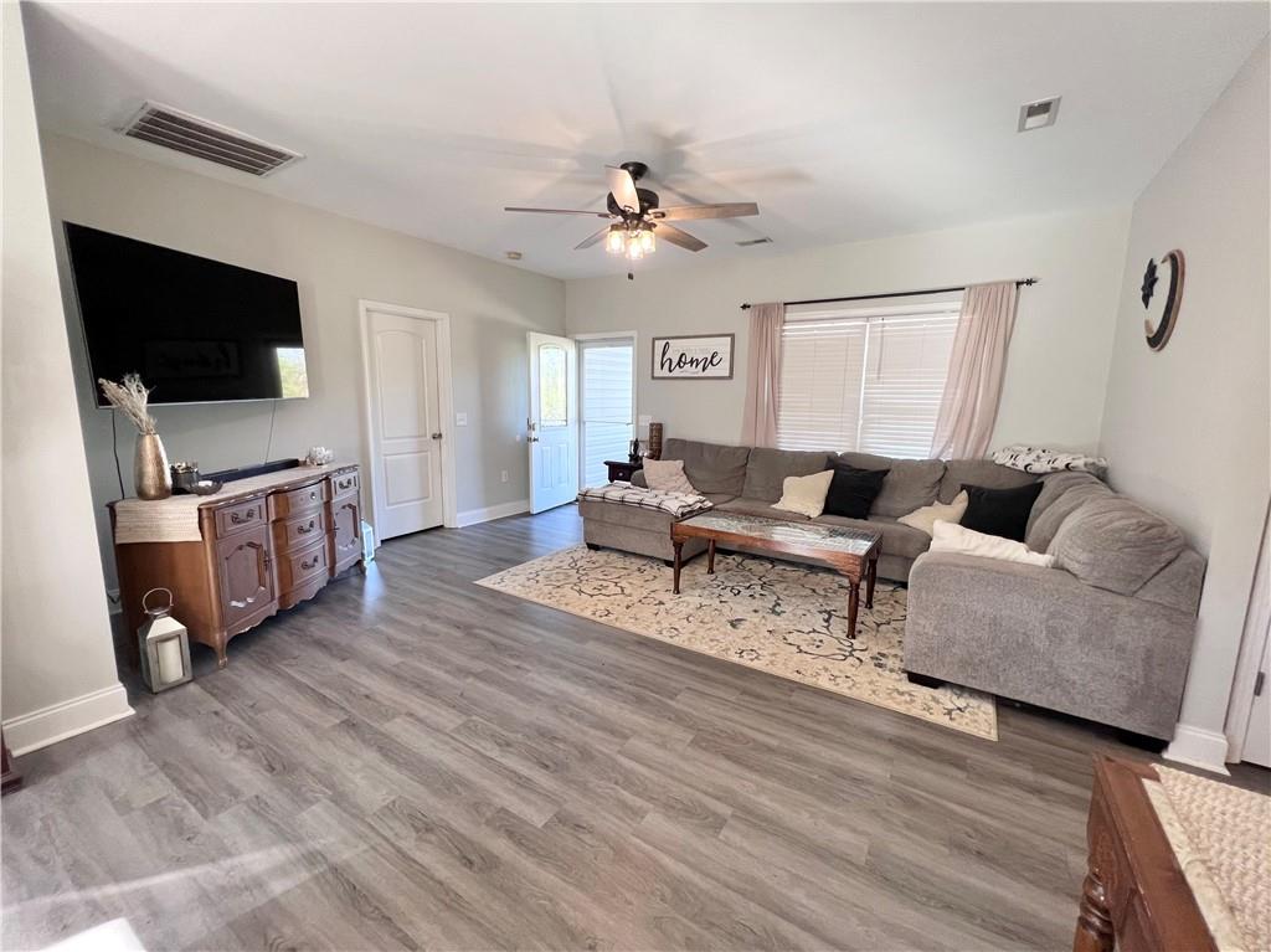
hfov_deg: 106.2
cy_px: 476
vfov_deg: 89.9
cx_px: 636
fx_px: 477
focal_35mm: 13
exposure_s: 1/120
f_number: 1.8
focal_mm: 1.57
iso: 200
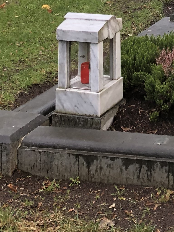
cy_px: -175
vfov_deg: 15.4
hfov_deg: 12.4
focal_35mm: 111
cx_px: 289
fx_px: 744
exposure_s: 1/120
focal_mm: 4
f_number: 1.8
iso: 20
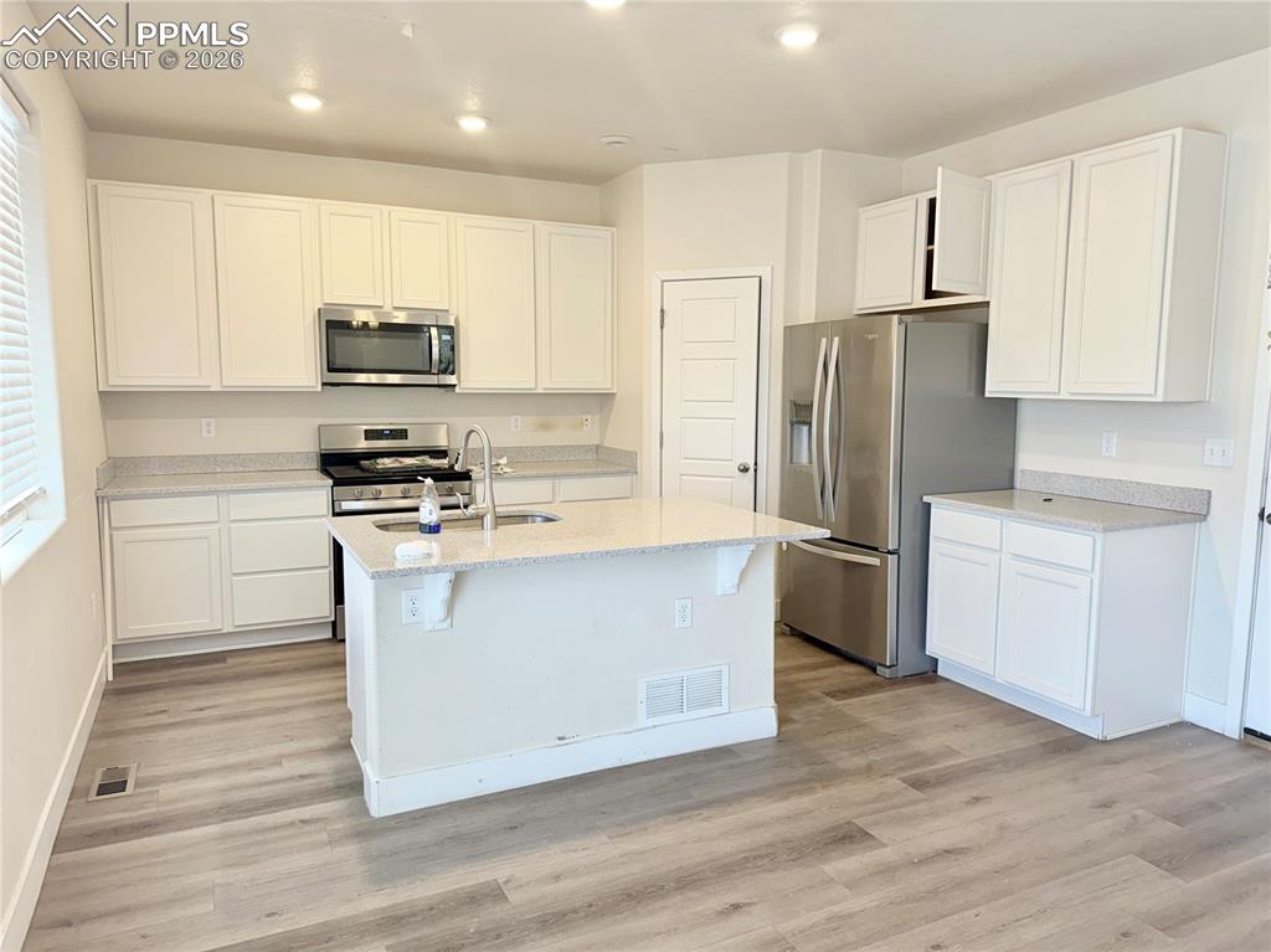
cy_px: 476
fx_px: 881
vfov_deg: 56.8
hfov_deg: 71.6
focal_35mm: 24
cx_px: 636
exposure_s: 1/120
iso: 125
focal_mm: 6.76
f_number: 1.78
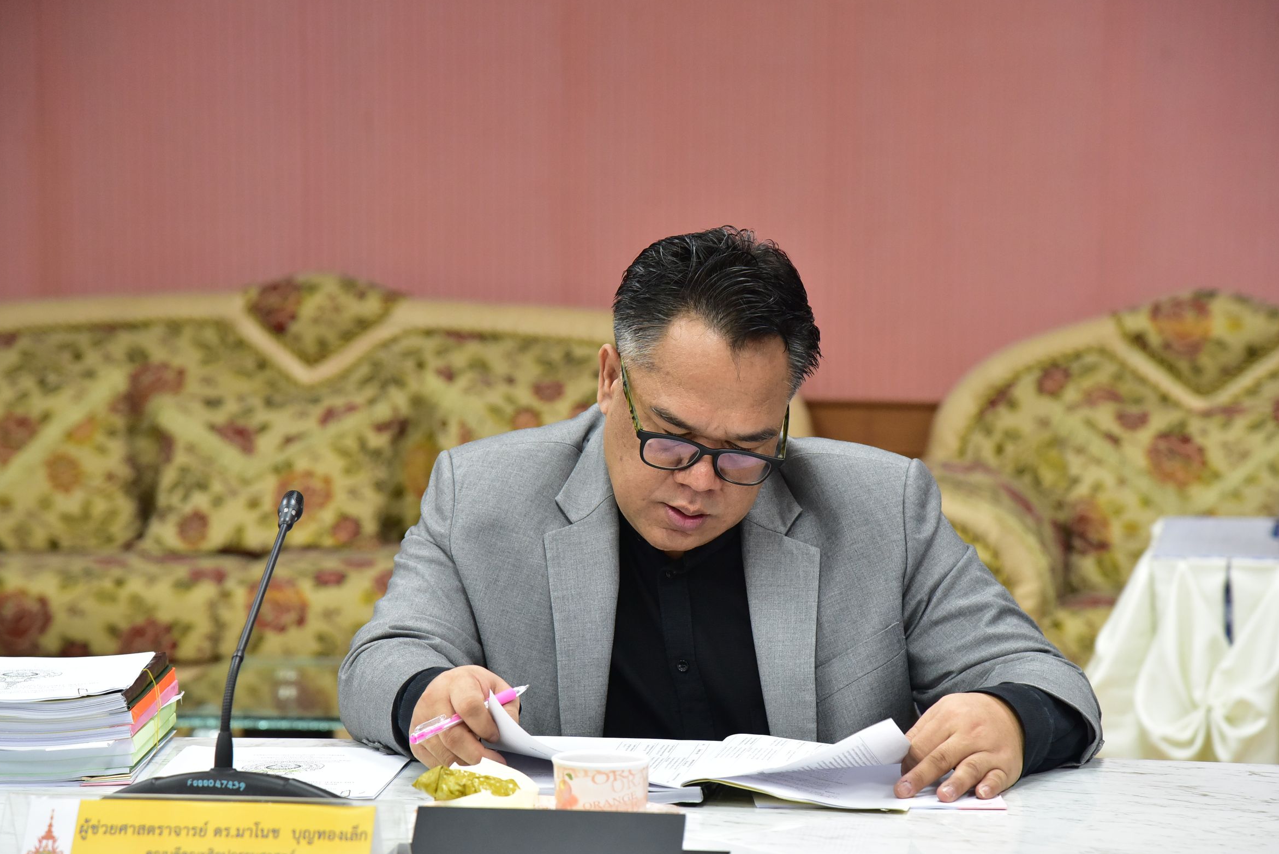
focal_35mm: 128
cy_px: 424
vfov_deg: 10.7
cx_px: 621
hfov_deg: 16.0
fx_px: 4548
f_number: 5.6
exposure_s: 1/160
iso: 2500
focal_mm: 120
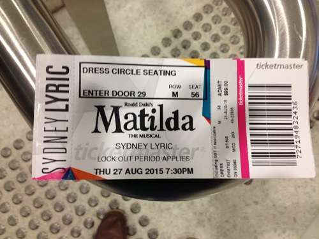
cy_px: 120
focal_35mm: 35
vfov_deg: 40.7
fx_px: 323
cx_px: 160
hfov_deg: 52.6
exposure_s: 1/20
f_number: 2.4
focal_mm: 4.28
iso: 125
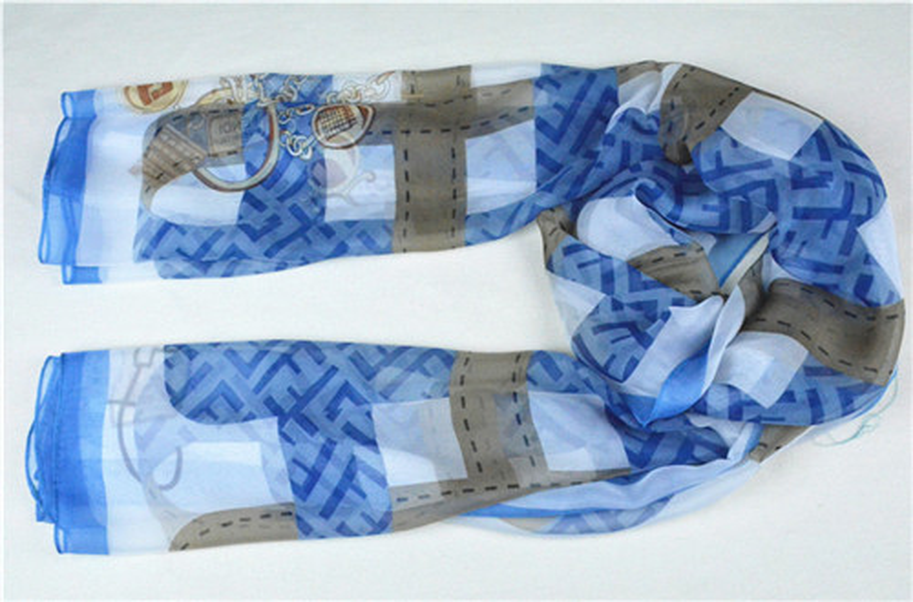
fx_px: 1024
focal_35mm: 40
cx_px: 456
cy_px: 301
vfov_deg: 32.8
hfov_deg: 48.1
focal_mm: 27
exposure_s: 1/500
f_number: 11
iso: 6400
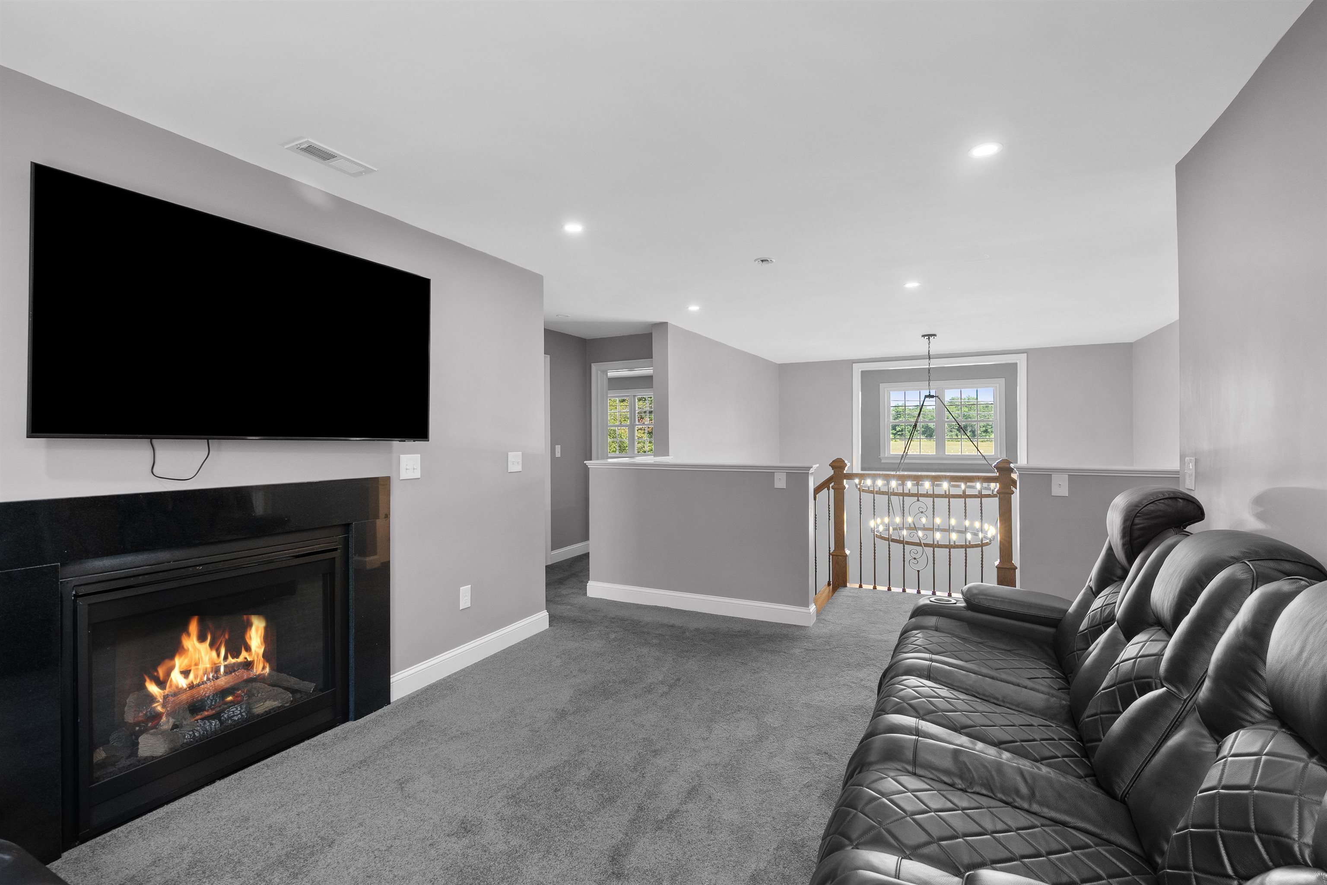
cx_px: 664
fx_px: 590
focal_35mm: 16
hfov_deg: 96.7
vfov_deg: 73.7
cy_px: 442
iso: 320
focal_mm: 16
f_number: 8
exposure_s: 1/1.67
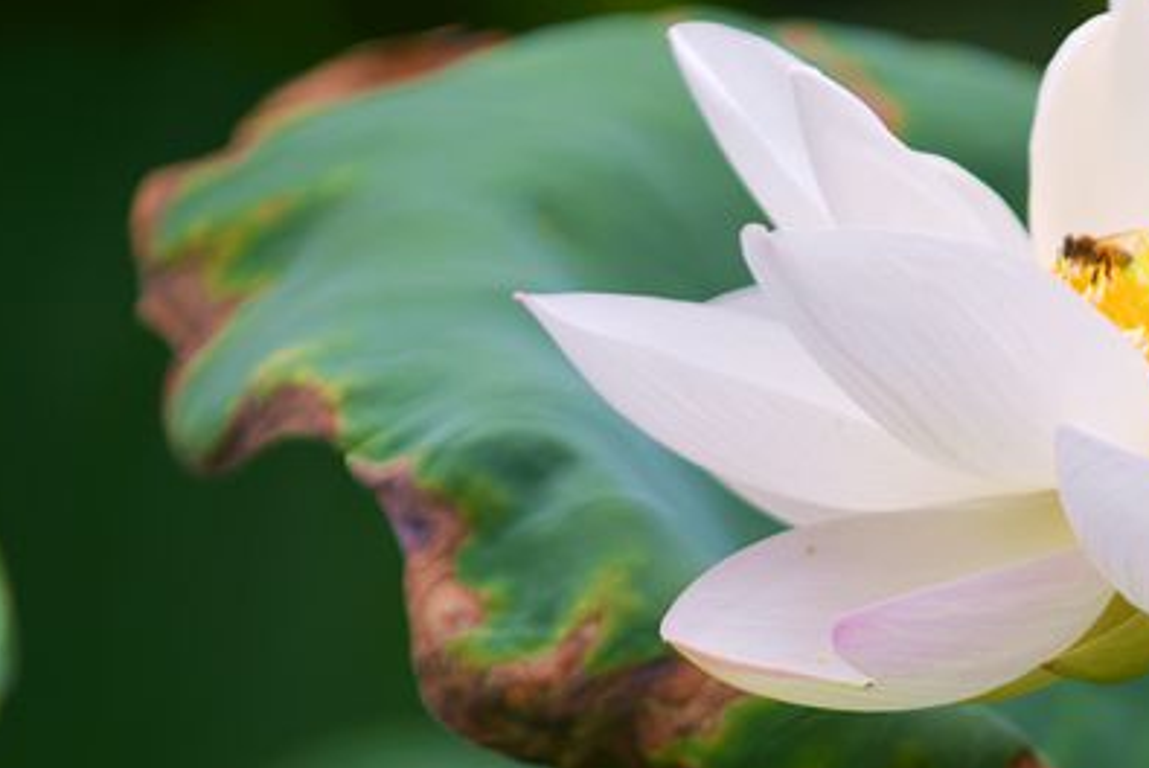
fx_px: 16161
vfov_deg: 2.7
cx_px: 876
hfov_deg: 4.1
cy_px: 621
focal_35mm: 506
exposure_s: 1/800
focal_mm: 200
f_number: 2.8
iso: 100
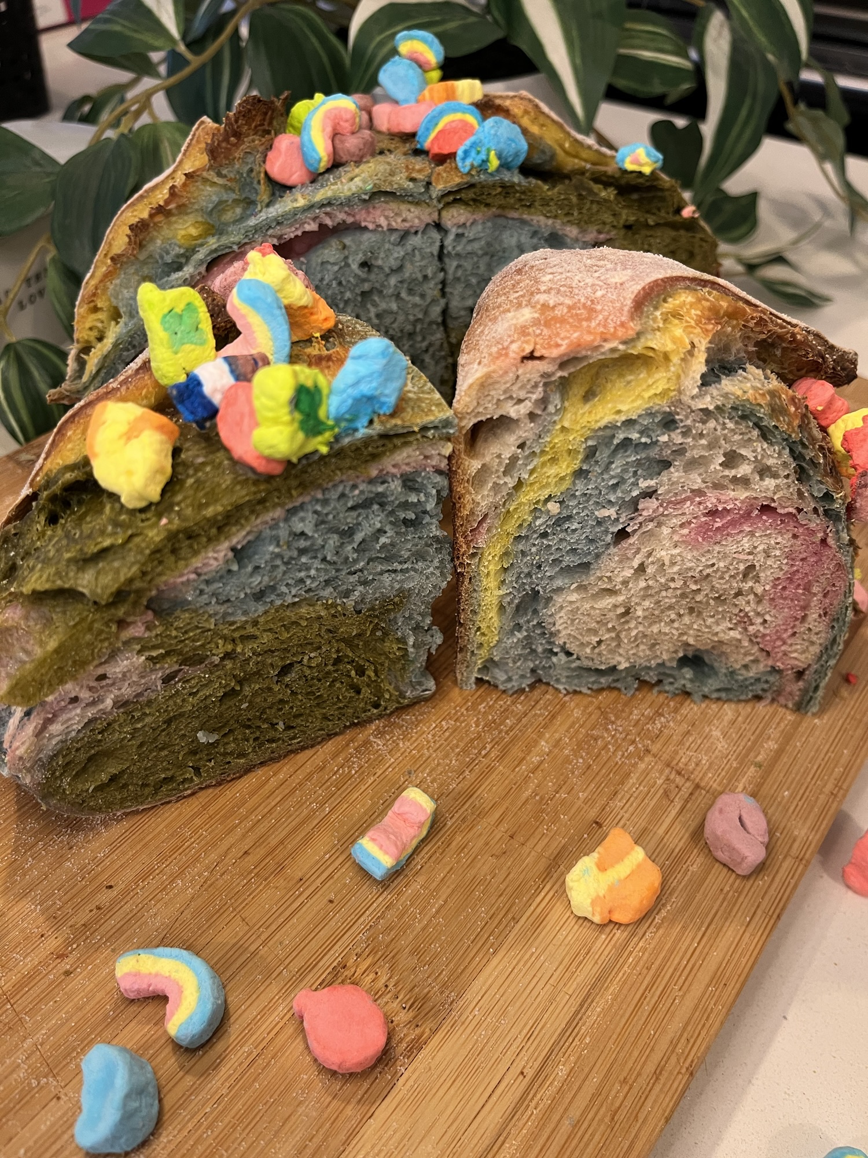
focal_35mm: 26
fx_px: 869
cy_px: 579
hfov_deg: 53.1
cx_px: 434
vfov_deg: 67.3
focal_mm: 5.1
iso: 125
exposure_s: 1/42
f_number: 1.6
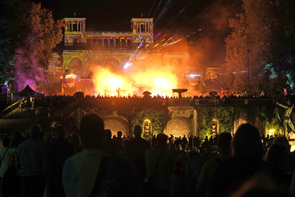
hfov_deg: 22.9
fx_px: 729
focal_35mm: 89
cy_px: 96
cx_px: 152
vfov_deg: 15.3
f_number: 5
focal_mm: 85
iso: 1600
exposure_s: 1/13
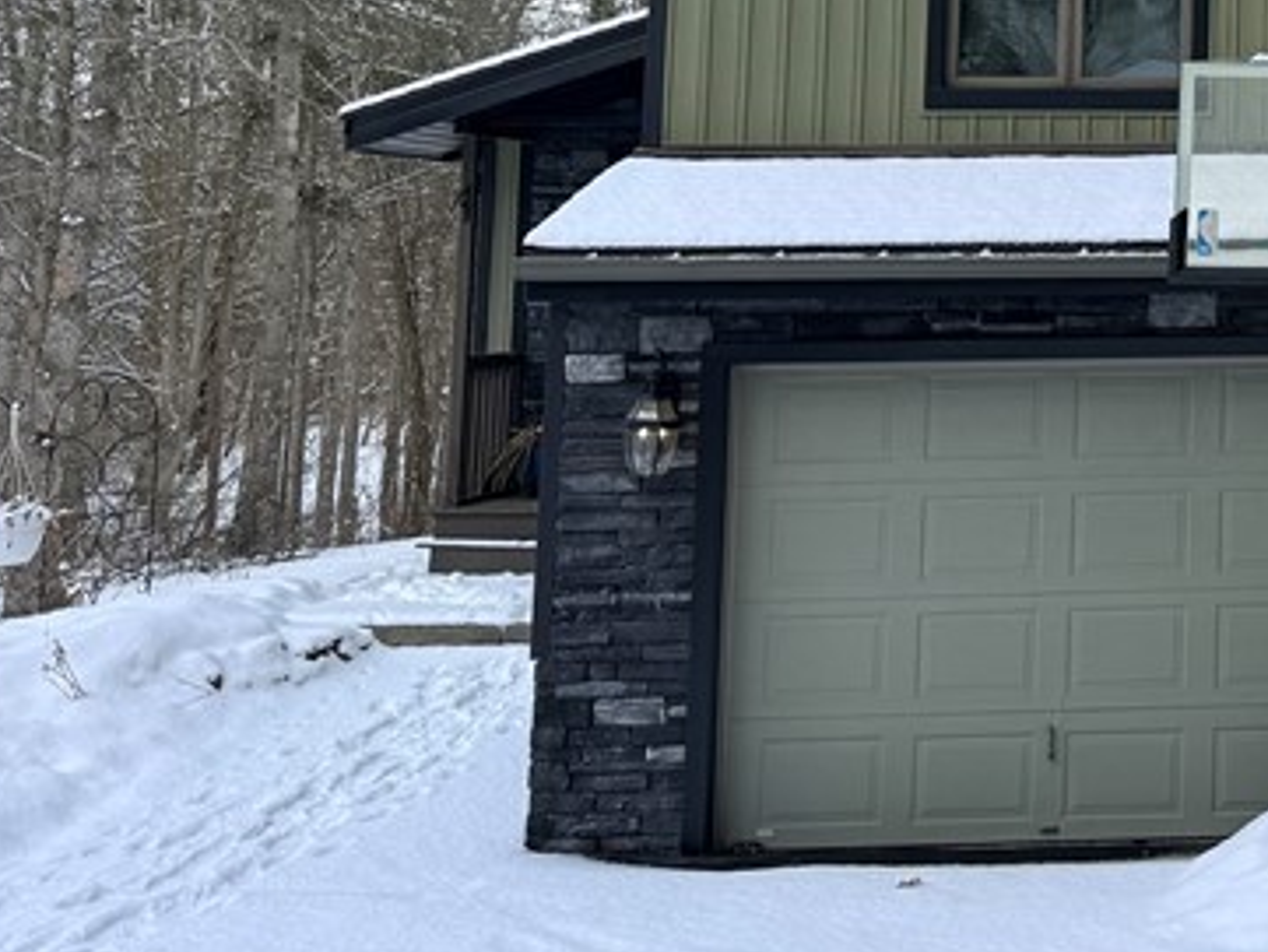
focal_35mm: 68
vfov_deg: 20.7
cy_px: -70
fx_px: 2492
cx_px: 1577
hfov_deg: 25.3
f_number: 1.78
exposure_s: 1/3021
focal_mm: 6.76
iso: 100
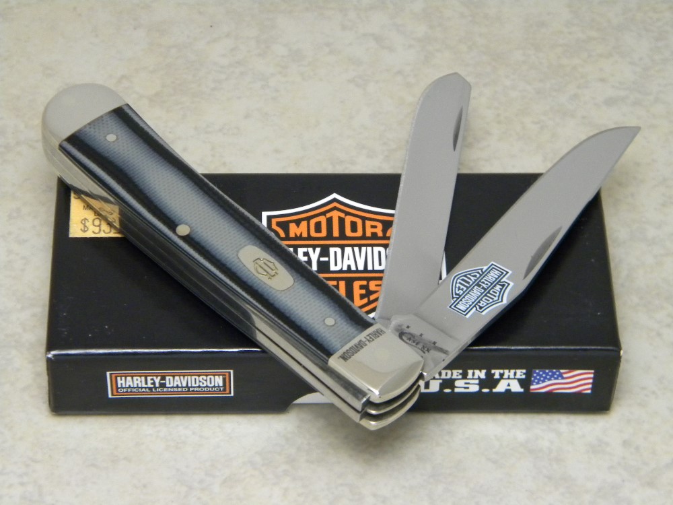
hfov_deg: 18.7
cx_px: 336
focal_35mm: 105
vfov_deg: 14.1
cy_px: 252
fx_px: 2041
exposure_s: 1/11
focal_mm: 19
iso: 400
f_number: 4.7
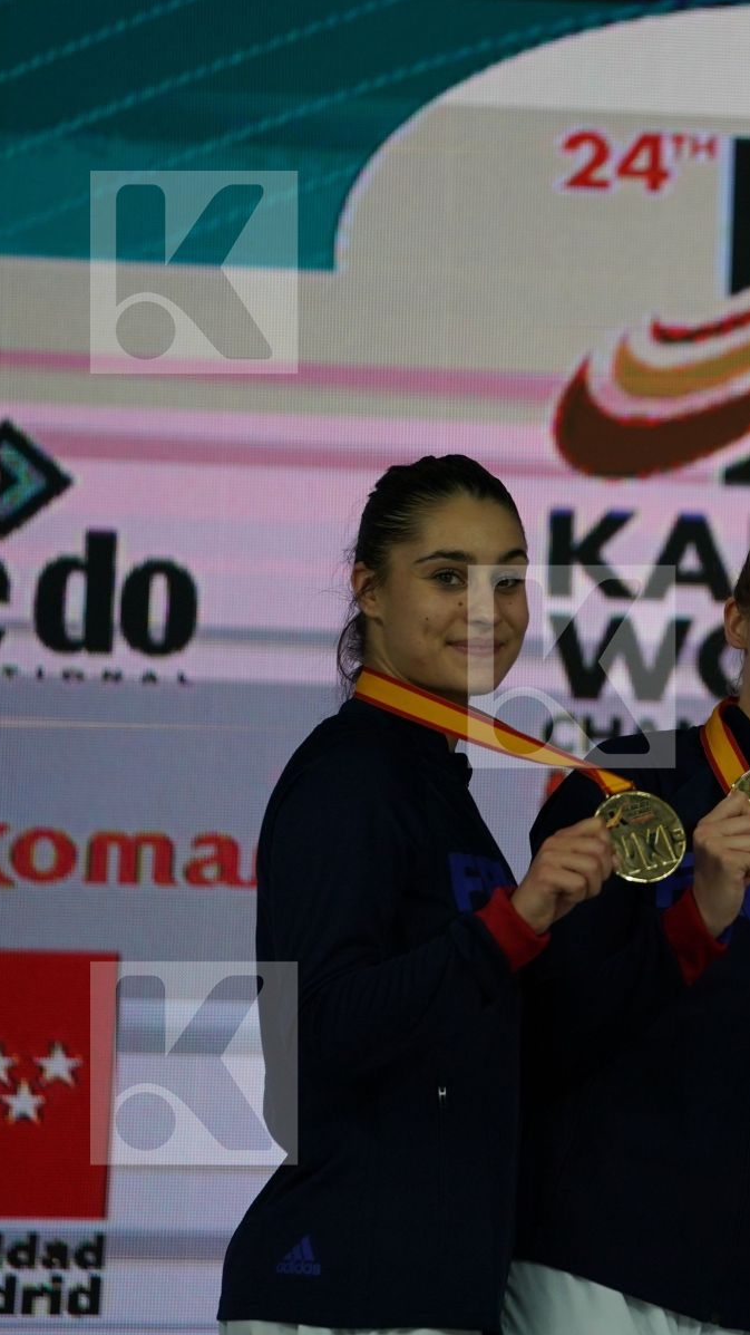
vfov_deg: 6.9
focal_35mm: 315
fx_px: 11141
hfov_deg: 3.8
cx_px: 949
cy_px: 667
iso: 500
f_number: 2.8
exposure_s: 1/250
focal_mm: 200
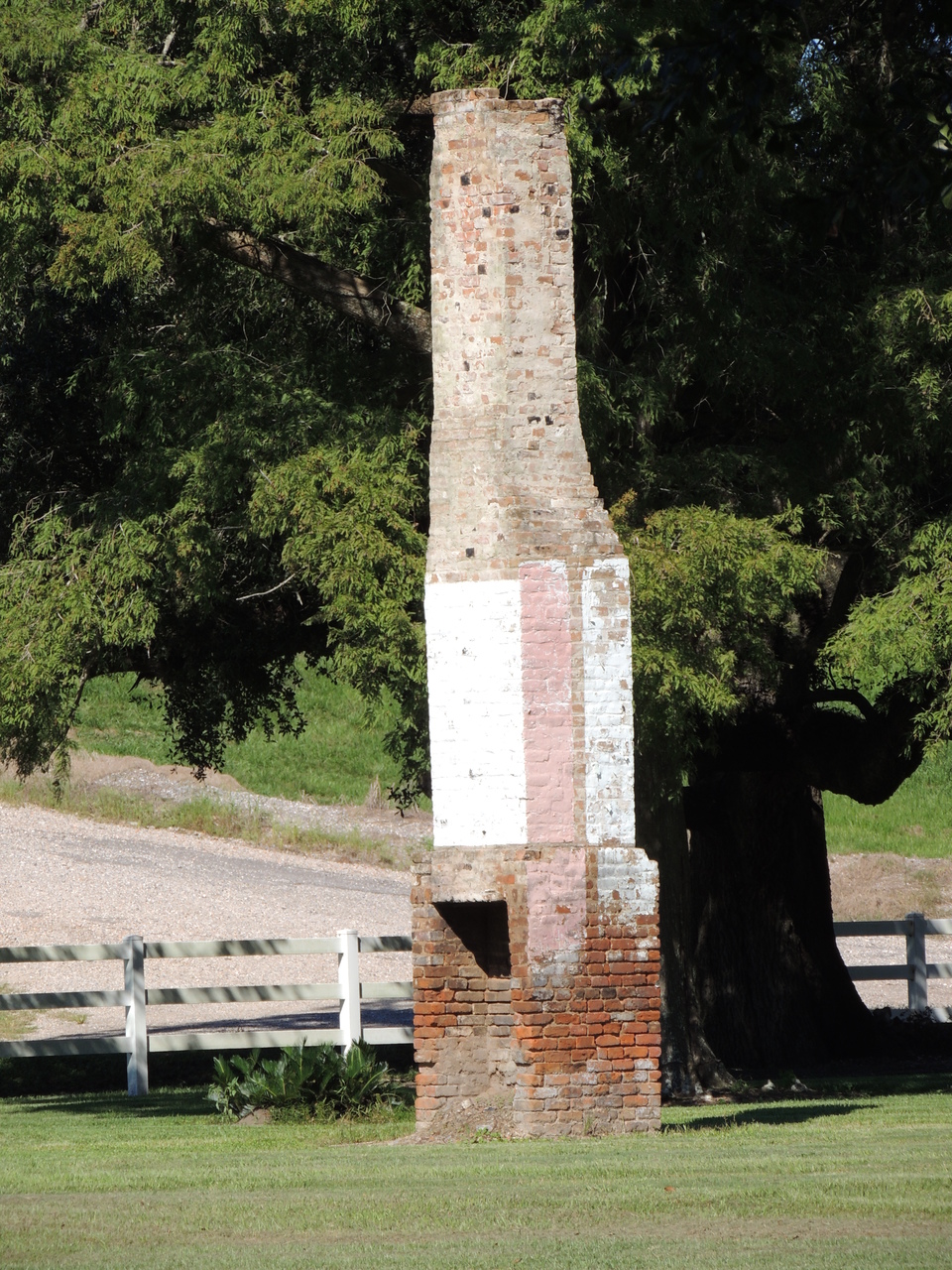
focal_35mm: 350
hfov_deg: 4.2
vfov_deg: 5.7
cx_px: 476
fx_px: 12834
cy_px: 635
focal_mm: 62.4
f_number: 4.8
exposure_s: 1/500
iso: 100
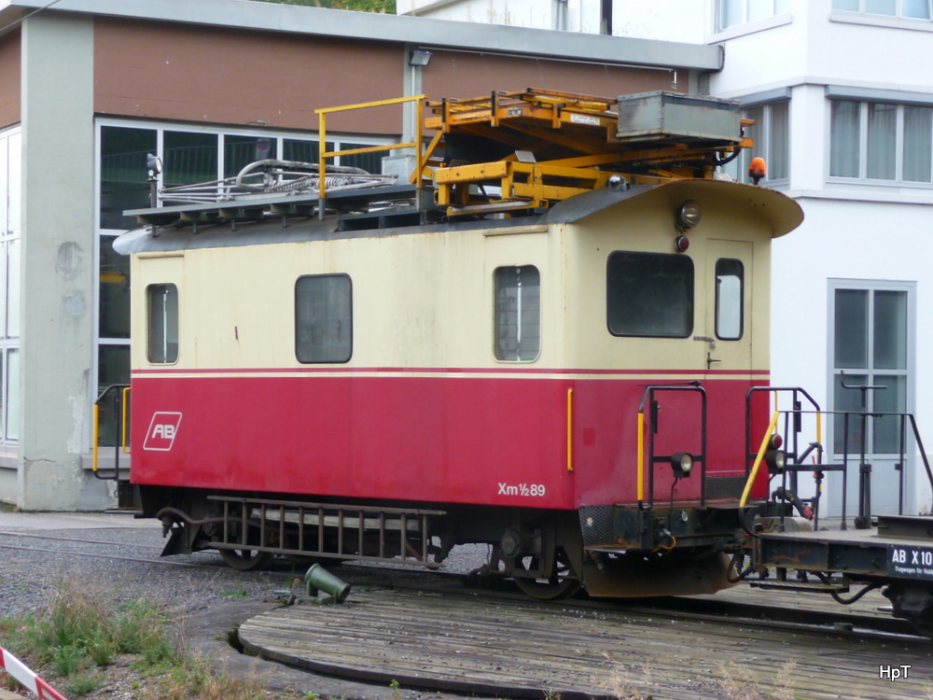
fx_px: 2264
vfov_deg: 17.6
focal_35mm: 84
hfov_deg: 23.3
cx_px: 466
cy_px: 350
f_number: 4.7
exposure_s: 1/40
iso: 160
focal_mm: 14.2
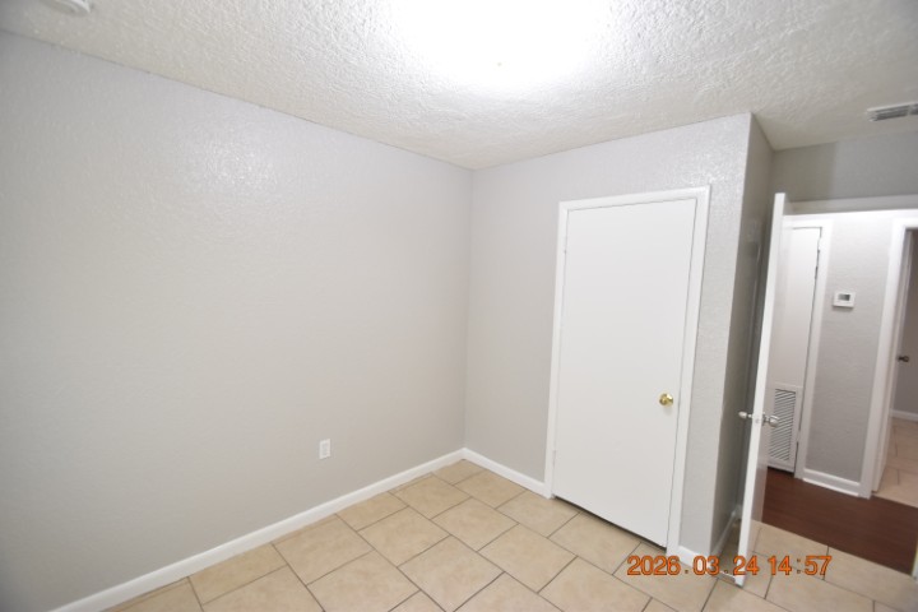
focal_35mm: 15
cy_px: 306
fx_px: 382
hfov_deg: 100.4
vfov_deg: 77.3
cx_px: 459
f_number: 3.5
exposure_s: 1/45
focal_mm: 10
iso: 800
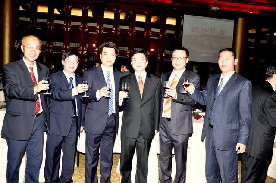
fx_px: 241
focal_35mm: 32
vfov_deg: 41.6
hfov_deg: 59.6
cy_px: 92
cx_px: 138
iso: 200
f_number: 4
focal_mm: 21
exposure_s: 1/60
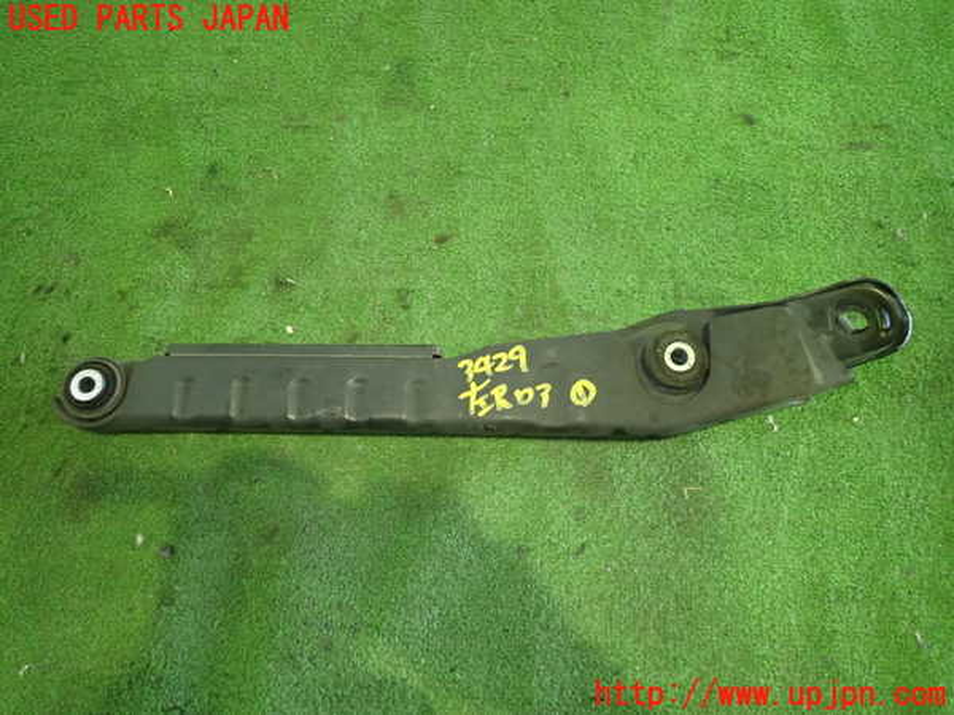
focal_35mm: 25
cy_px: 358
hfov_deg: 69.4
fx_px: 689
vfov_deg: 54.9
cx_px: 477
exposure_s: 1/30
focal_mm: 4.5
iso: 800
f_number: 2
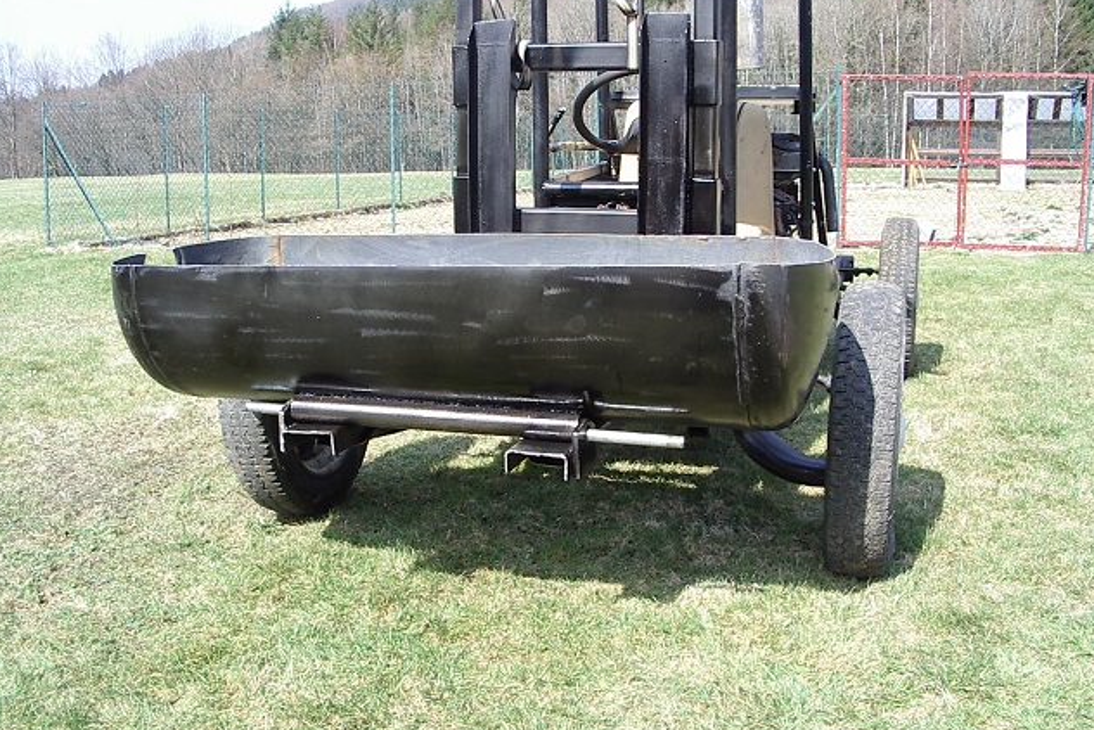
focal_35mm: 40
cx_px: 542
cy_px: 336
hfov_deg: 48.4
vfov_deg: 33.4
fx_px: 1216
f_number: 4.8
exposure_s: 1/125
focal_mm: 5.8
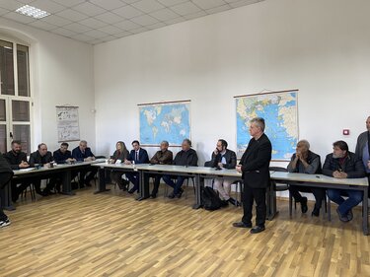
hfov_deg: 67.3
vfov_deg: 53.0
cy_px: 138
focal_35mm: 26
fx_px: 278
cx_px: 185
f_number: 1.8
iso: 80
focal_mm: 4.25
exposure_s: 1/50
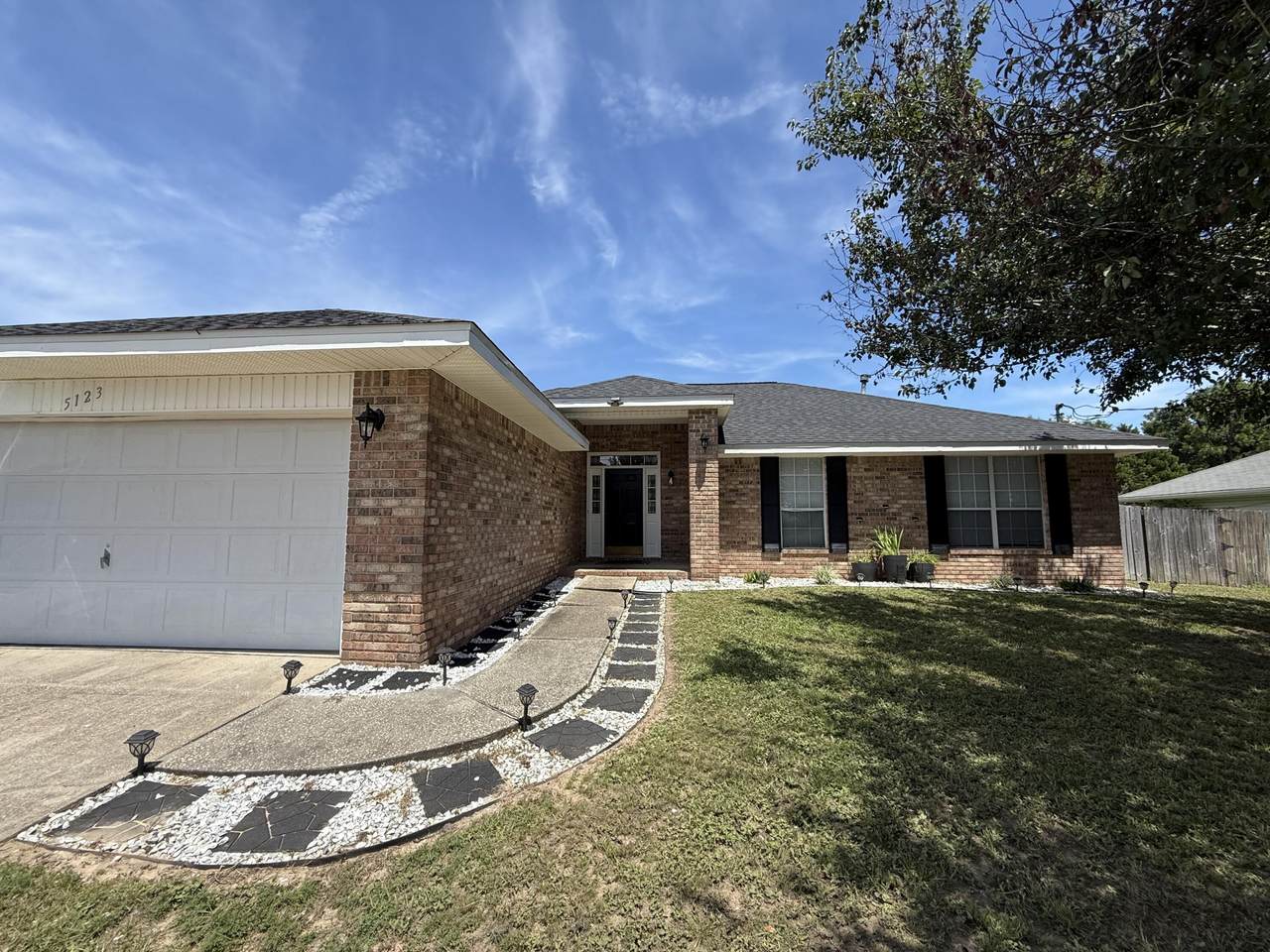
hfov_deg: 102.1
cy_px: 476
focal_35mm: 14
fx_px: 514
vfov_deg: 85.7
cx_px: 635
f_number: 2.2
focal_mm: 2.22
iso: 50
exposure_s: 1/1497
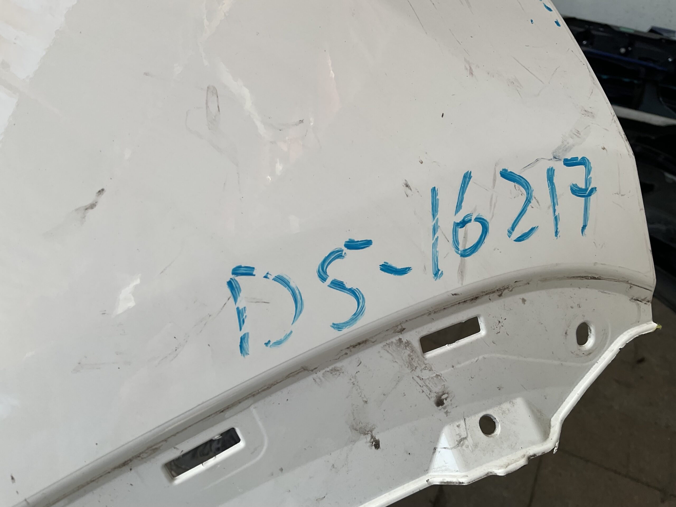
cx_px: 338
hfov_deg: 61.7
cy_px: 254
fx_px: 566
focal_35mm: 29
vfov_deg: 48.2
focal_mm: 3
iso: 16
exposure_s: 1/151
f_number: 1.8
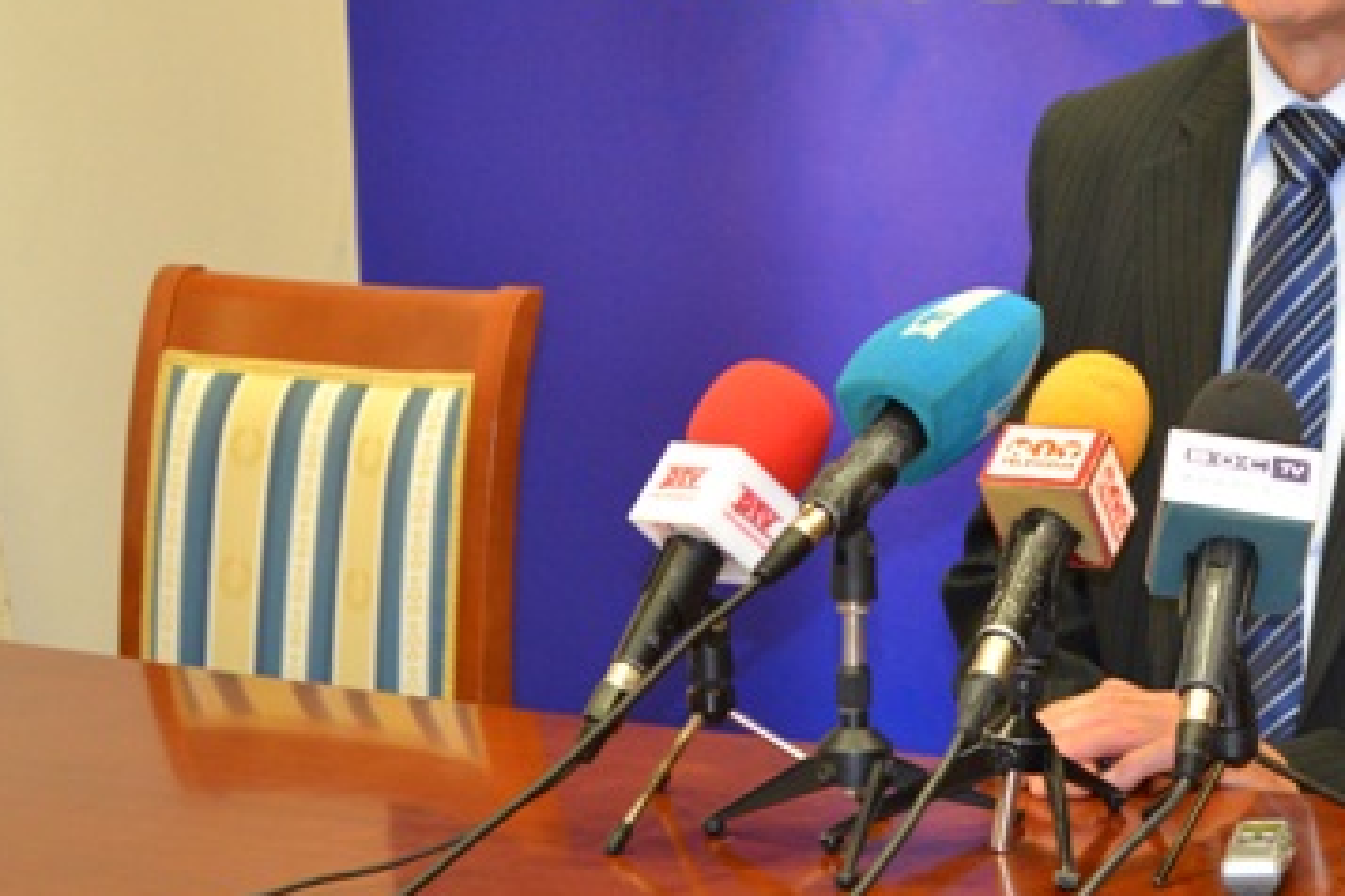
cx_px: 1123
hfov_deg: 13.8
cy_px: 107
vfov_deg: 9.2
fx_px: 5525
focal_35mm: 148
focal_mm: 55
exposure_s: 1/60
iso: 2000
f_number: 5.6
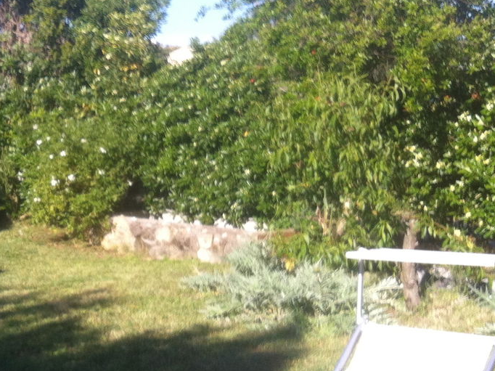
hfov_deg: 22.4
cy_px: 215
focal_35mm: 82
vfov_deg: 18.0
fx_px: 1172
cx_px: -60
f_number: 2.8
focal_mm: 3.85
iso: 80
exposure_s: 1/670
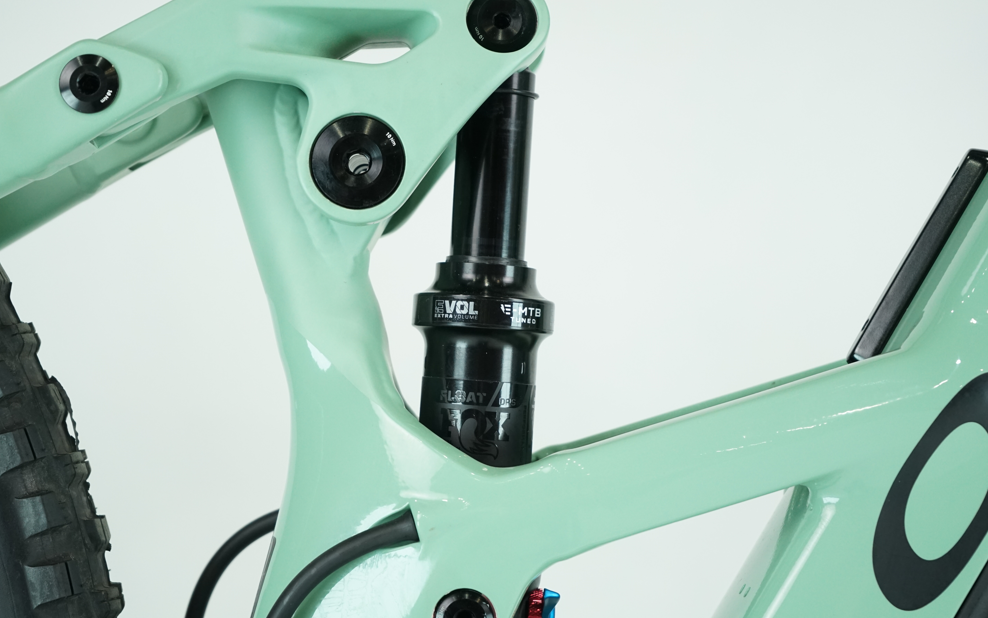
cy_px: 318
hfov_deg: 27.5
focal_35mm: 75
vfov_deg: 17.4
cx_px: 478
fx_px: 2019
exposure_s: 1/200
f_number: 5.6
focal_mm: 70
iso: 1600
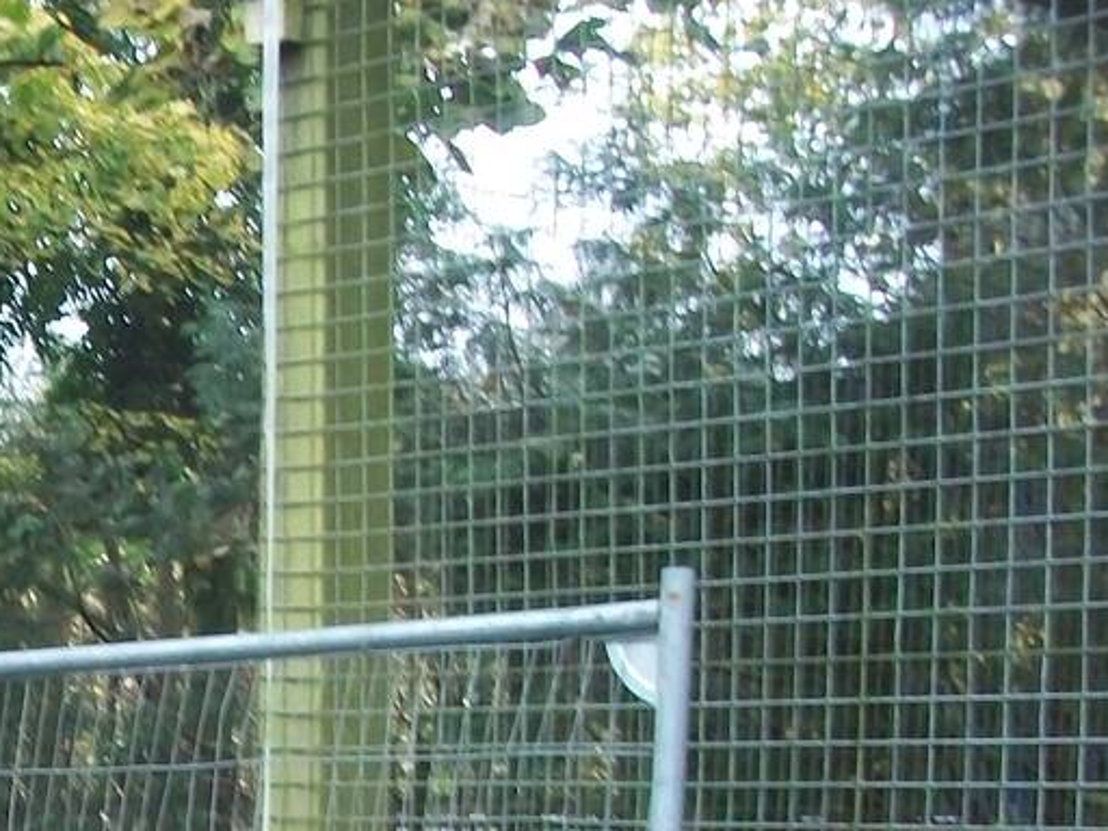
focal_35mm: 100
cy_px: 970
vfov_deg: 14.4
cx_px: -565
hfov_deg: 17.6
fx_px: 3201
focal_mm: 5.7
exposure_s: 1/25
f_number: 2.9
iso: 160
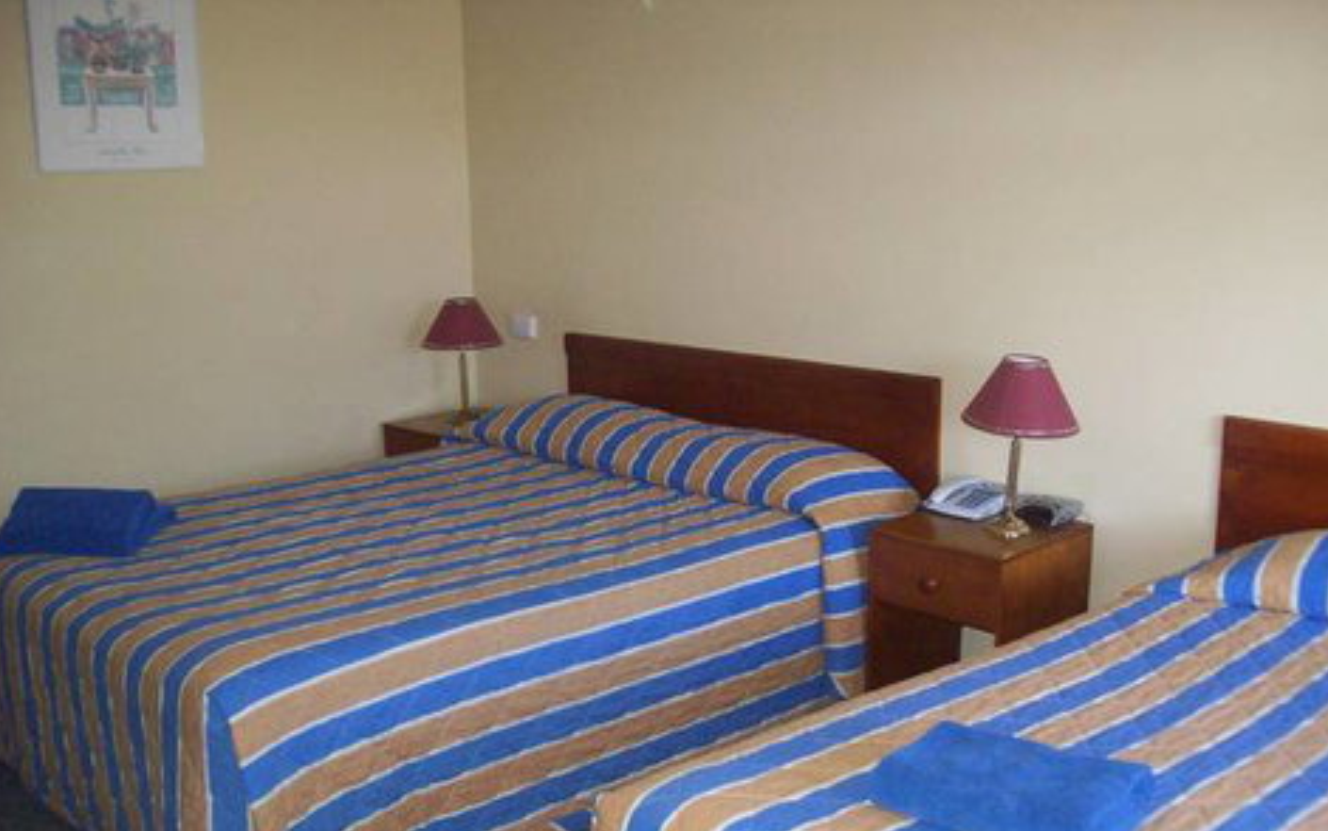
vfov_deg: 32.7
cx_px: 656
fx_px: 1412
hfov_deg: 50.4
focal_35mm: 39
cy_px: 506
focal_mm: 6
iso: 200
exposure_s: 1/64
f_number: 2.7
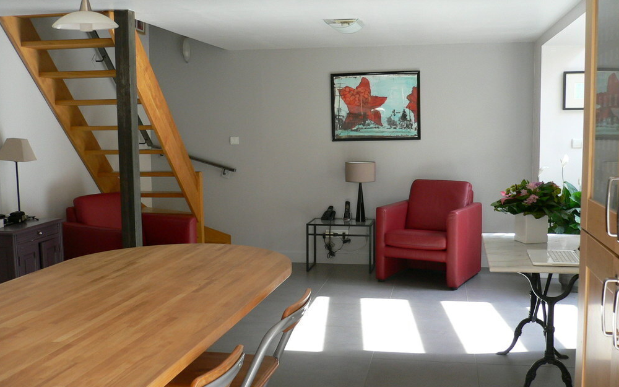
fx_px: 641
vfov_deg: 33.6
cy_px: 192
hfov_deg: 51.5
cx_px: 308
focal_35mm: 38
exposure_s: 1/40
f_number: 2.8
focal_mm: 5.8
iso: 100
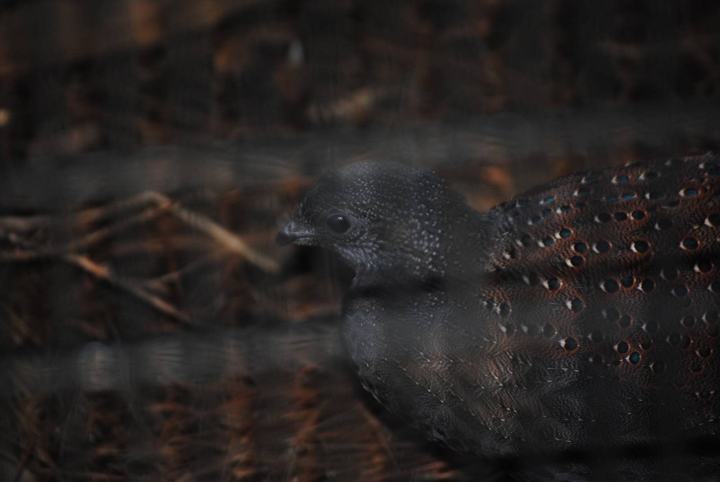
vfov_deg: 5.2
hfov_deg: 7.8
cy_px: 241
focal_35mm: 262
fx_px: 5256
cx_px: 360
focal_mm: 175
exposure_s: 1/60
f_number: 5.3
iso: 200
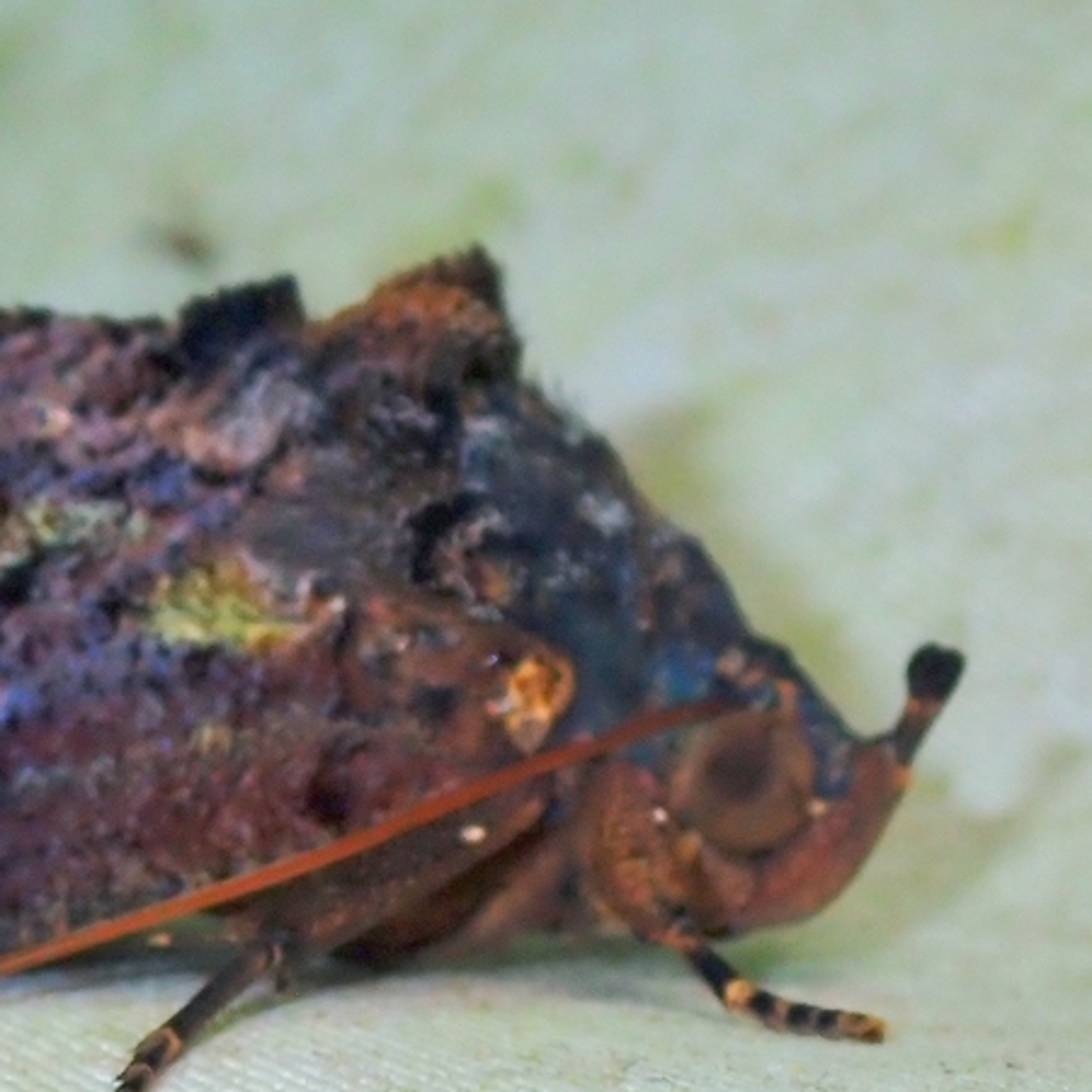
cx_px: -102
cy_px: 700
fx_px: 7995
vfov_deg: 7.8
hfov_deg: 7.8
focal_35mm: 224
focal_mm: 18
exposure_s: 1/200
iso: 200
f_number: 6.3
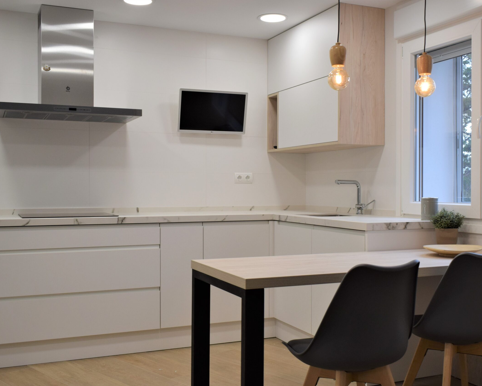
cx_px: 265
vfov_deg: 36.5
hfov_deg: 44.7
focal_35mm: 41
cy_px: 194
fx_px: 585
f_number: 6.3
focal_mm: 24
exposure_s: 1/160
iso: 400
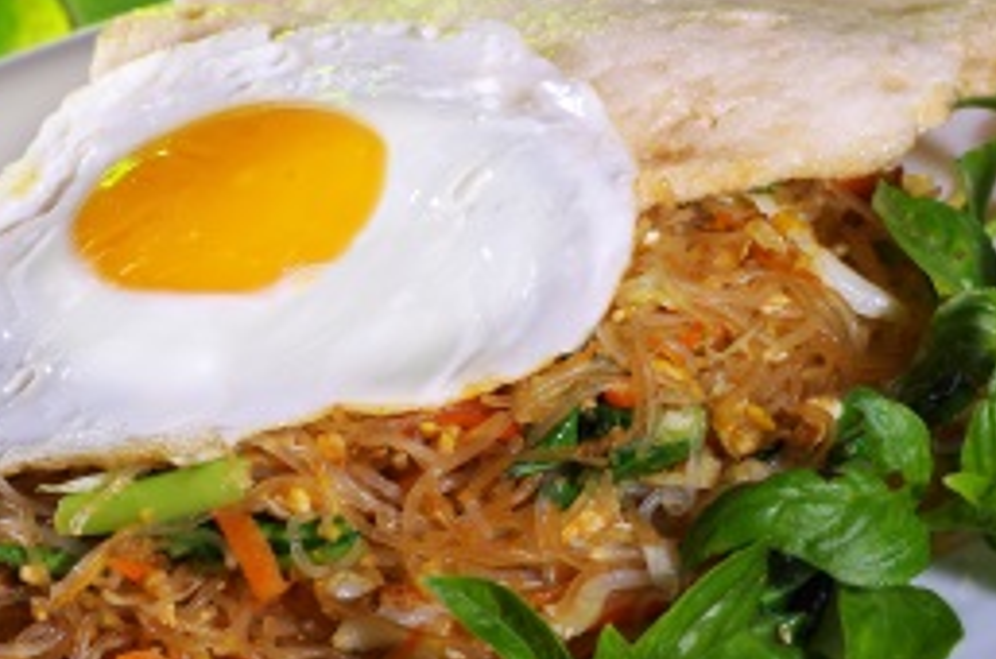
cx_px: 399
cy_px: 407
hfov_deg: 12.7
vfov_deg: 8.4
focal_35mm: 162
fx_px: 4471
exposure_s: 1/40
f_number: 9
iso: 100
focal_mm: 50
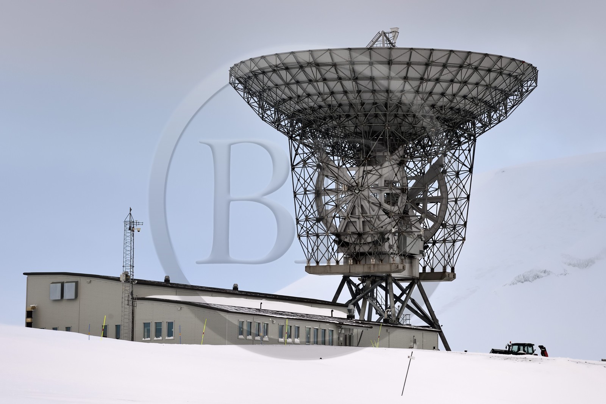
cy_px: 202
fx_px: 2693
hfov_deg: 12.8
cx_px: 303
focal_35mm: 160
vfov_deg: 8.6
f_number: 7.1
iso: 400
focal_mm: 160
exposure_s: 1/250
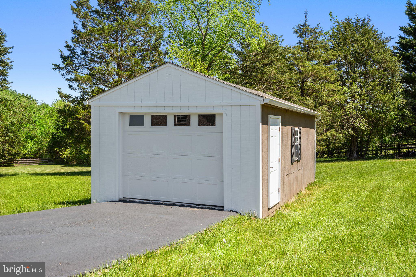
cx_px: 208
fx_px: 404
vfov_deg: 37.8
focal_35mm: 35
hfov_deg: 54.4
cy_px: 138
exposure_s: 1/200
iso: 200
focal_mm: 35
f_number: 13
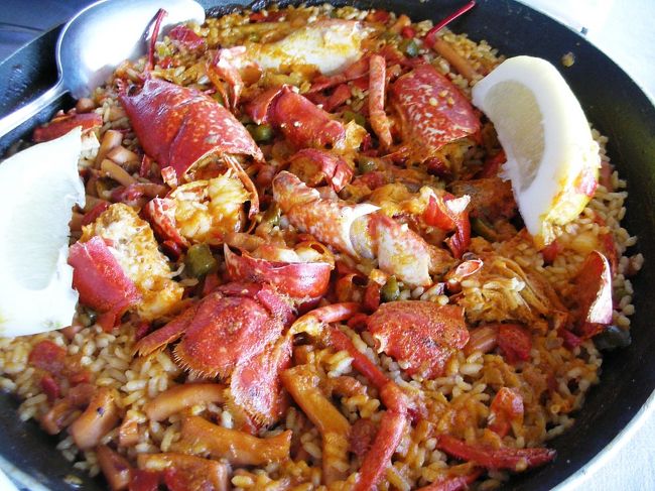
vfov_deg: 40.7
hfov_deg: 52.6
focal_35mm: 35
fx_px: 662
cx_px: 328
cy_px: 246
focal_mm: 5.8
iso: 178
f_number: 2.8
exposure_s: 1/30
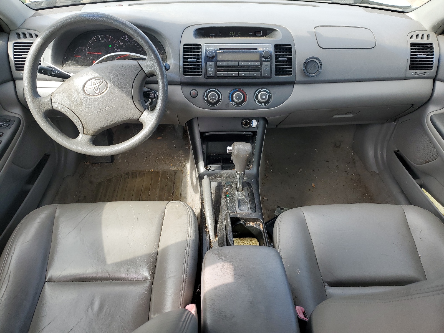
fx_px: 333
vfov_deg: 53.1
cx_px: 222
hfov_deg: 67.3
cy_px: 166
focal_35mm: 26
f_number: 1.5
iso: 50
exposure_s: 1/345
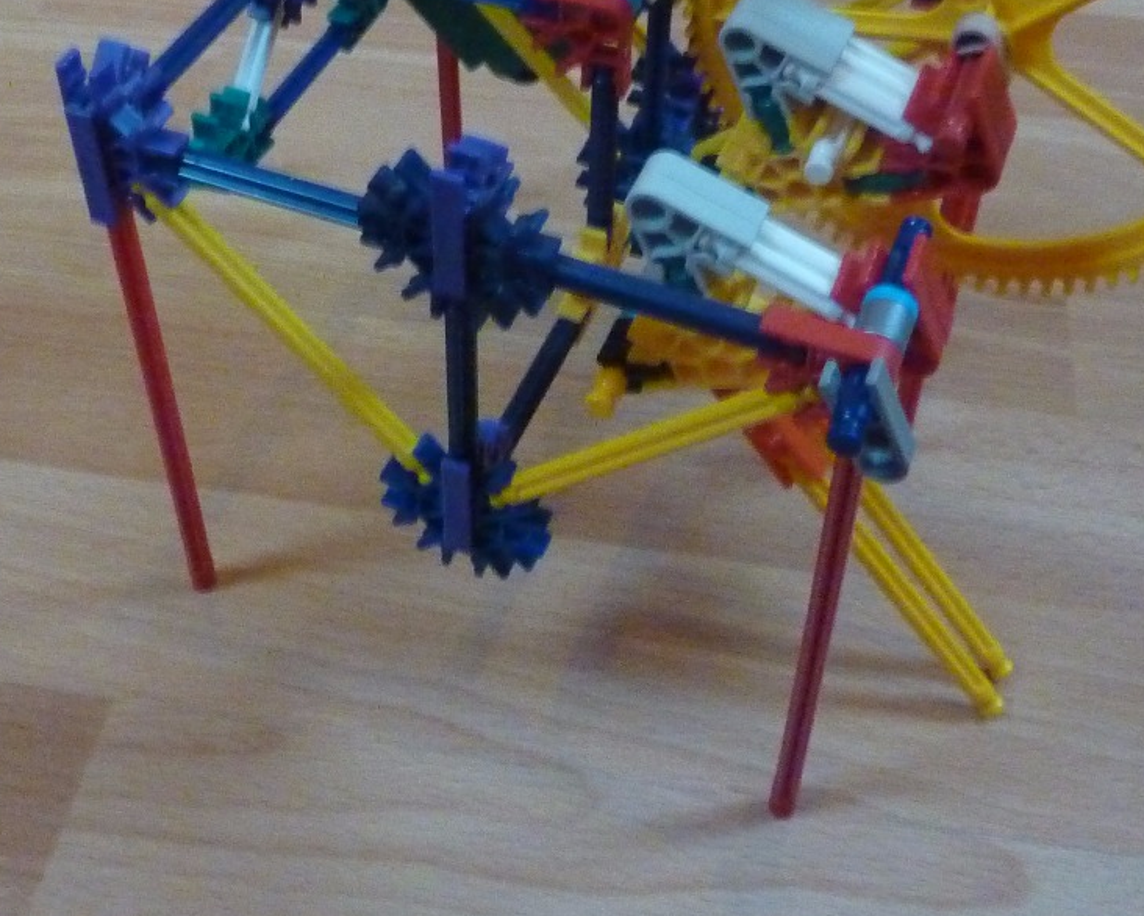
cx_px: 527
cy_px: 252
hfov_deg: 38.7
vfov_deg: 31.0
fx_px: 1626
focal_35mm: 48
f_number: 3.3
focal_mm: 4.1
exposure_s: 1/13
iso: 800
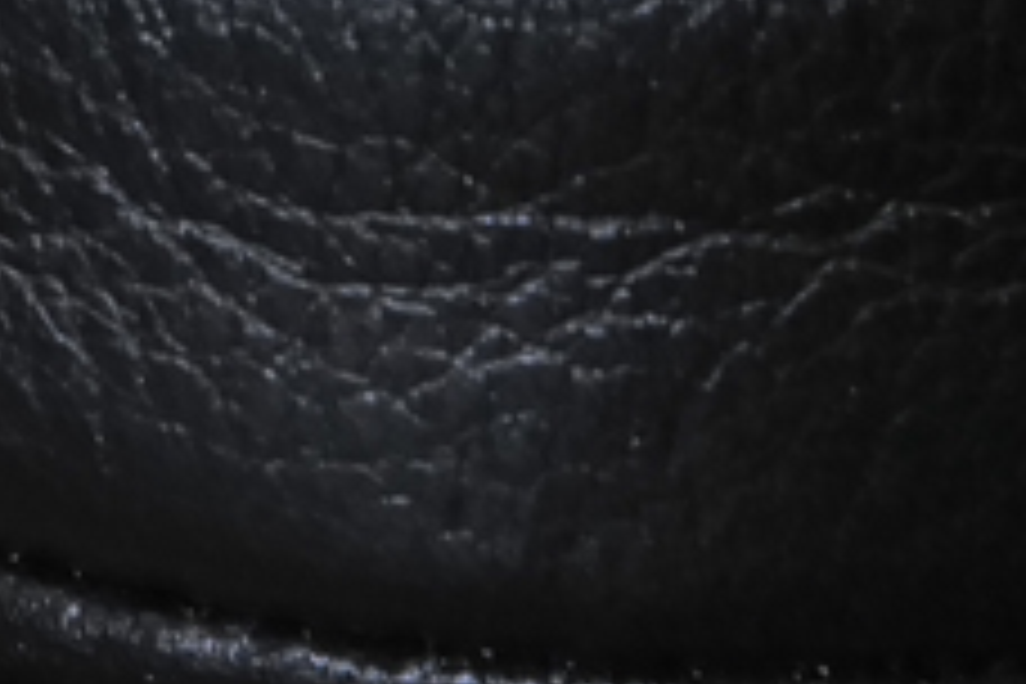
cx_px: -1206
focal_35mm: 463
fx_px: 13194
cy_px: -1332
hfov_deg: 4.4
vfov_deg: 2.9
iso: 800
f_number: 22
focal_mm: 66
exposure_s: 1/8
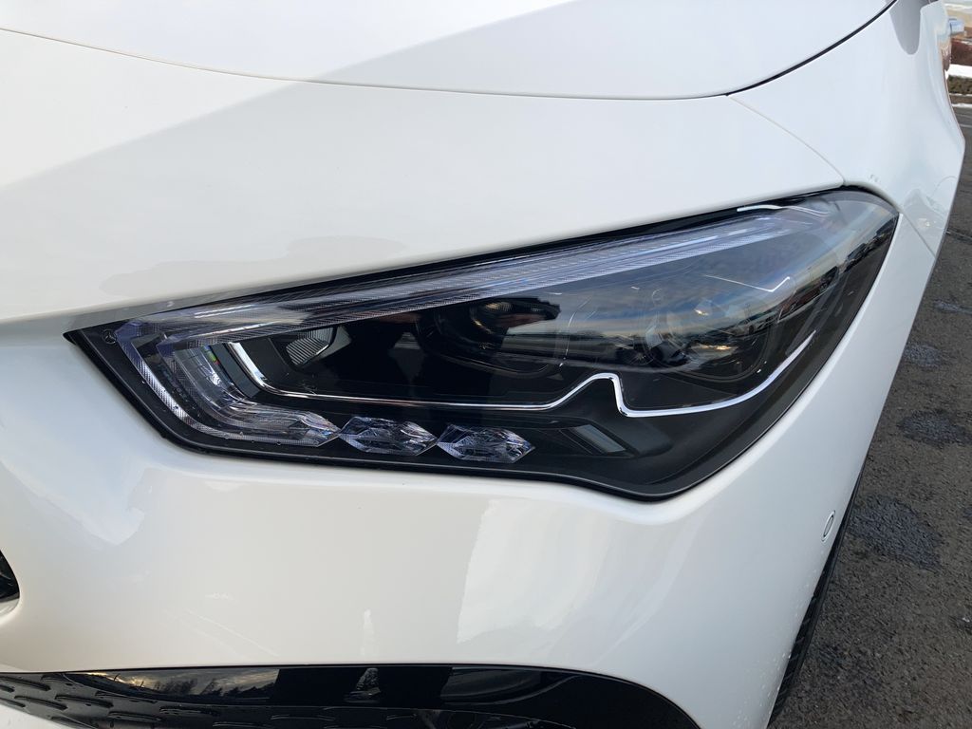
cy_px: 364
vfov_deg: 49.7
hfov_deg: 63.4
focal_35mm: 28
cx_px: 486
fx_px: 786
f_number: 1.8
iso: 20
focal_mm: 3.99
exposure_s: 1/213
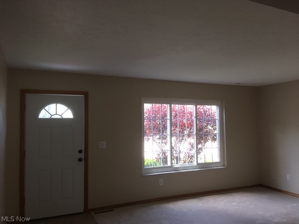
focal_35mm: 29
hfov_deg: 61.7
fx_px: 250
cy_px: 112
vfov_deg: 48.2
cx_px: 150
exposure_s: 1/30
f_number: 2.2
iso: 40
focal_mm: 4.15
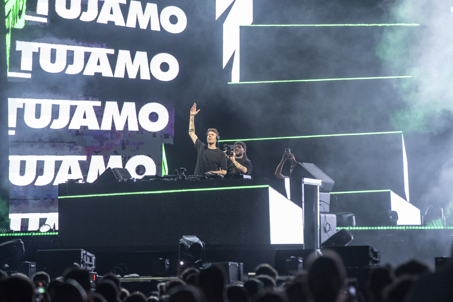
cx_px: 226
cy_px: 151
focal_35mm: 200
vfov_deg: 6.9
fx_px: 2517
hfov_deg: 10.3
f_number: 3.2
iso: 4000
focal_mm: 200
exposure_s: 1/400
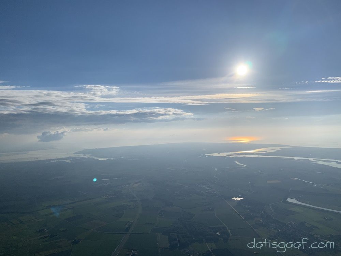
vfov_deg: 53.1
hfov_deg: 67.3
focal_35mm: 26
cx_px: 170
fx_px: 256
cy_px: 128
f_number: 1.8
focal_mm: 4.25
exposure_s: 1/10526
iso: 25
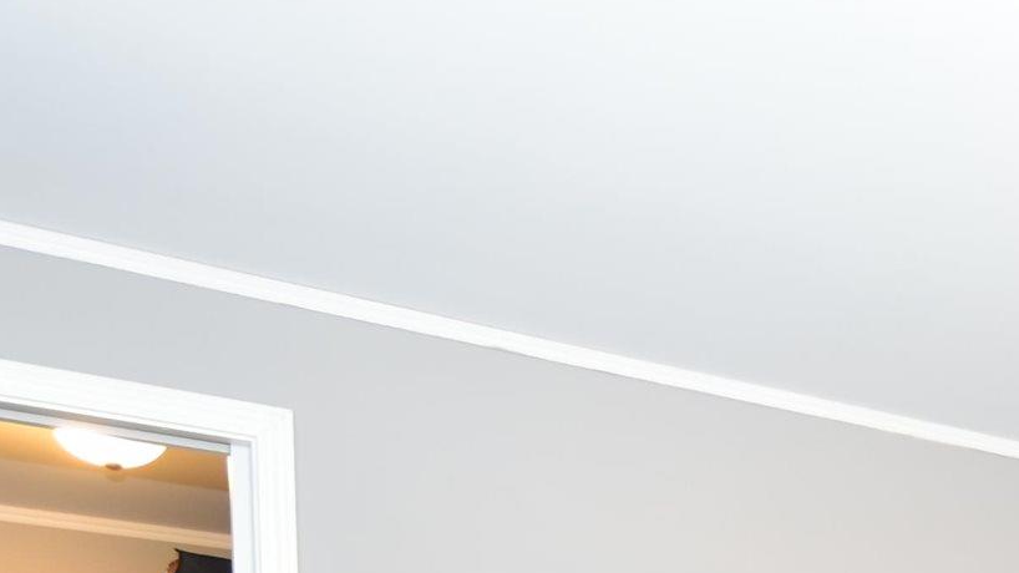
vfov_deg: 16.6
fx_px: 1594
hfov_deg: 28.5
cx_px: 1353
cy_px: 1069
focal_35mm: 59
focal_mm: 10
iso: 400
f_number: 3.5
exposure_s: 1/25
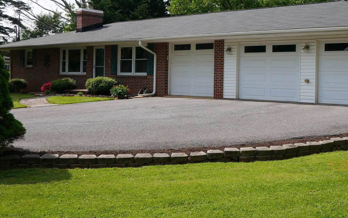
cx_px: 235
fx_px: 474
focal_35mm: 50
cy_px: 75
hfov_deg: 39.8
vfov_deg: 25.7
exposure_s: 1/400
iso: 200
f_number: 7.1
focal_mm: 17
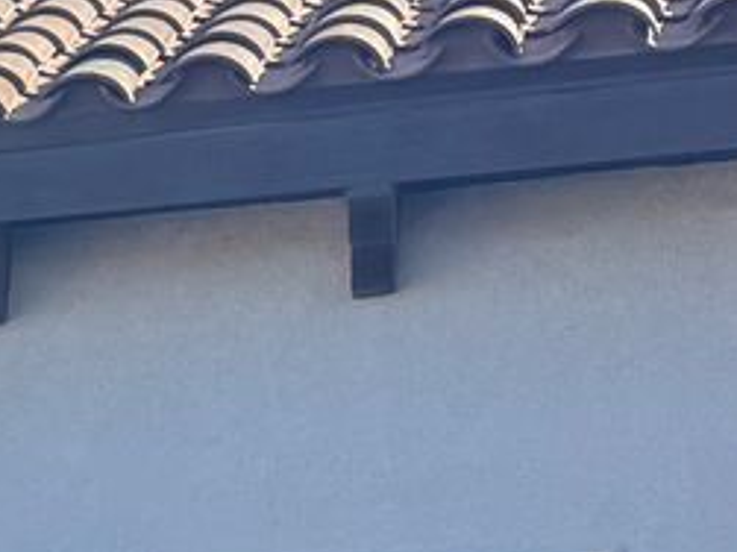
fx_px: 3256
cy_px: 1277
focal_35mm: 153
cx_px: -1574
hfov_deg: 9.6
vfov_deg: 8.9
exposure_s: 1/1215
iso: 80
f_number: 1.78
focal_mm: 6.76
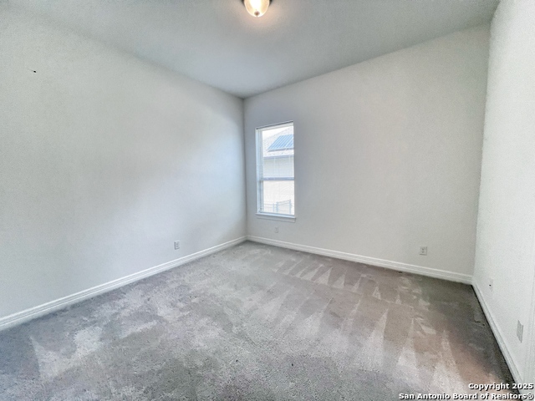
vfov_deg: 89.9
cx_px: 268
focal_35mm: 13
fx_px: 201
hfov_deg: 106.2
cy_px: 200
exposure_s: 1/120
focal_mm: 1.57
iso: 64
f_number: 1.8
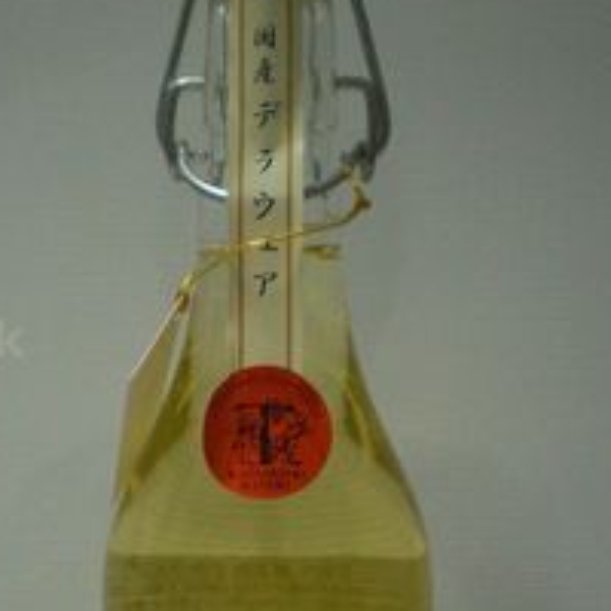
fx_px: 1158
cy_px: 481
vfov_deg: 29.0
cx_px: 258
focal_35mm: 58
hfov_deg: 29.5
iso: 800
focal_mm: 6.3
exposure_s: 1/100
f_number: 3.1
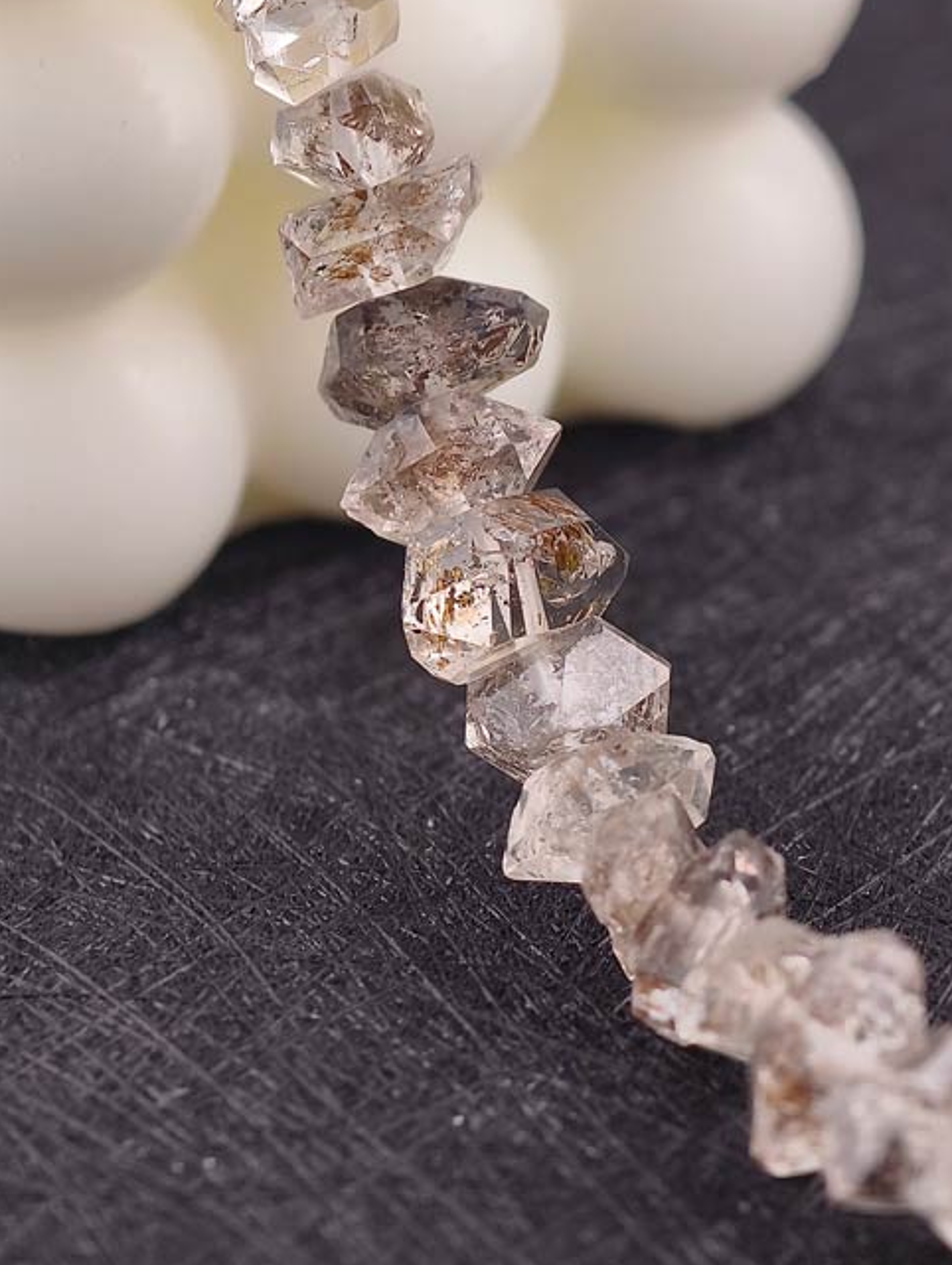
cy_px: 484
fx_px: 5601
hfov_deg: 9.7
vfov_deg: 12.9
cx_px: 565
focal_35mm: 153
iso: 125
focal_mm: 22.48
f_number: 2.67
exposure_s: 1/160
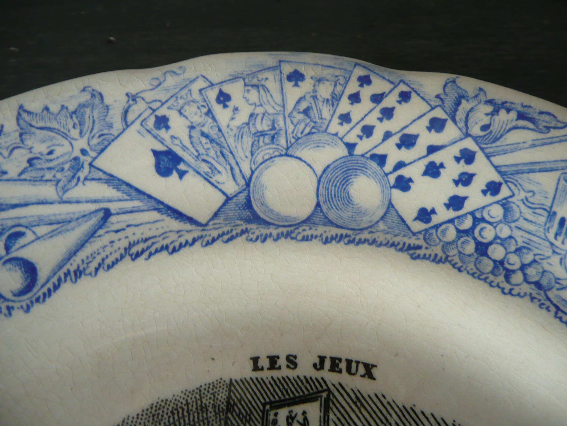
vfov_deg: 49.7
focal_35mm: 28
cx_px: 284
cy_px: 213
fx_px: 459
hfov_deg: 63.4
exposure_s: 1/15
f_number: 3.3
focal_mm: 4.6
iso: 200
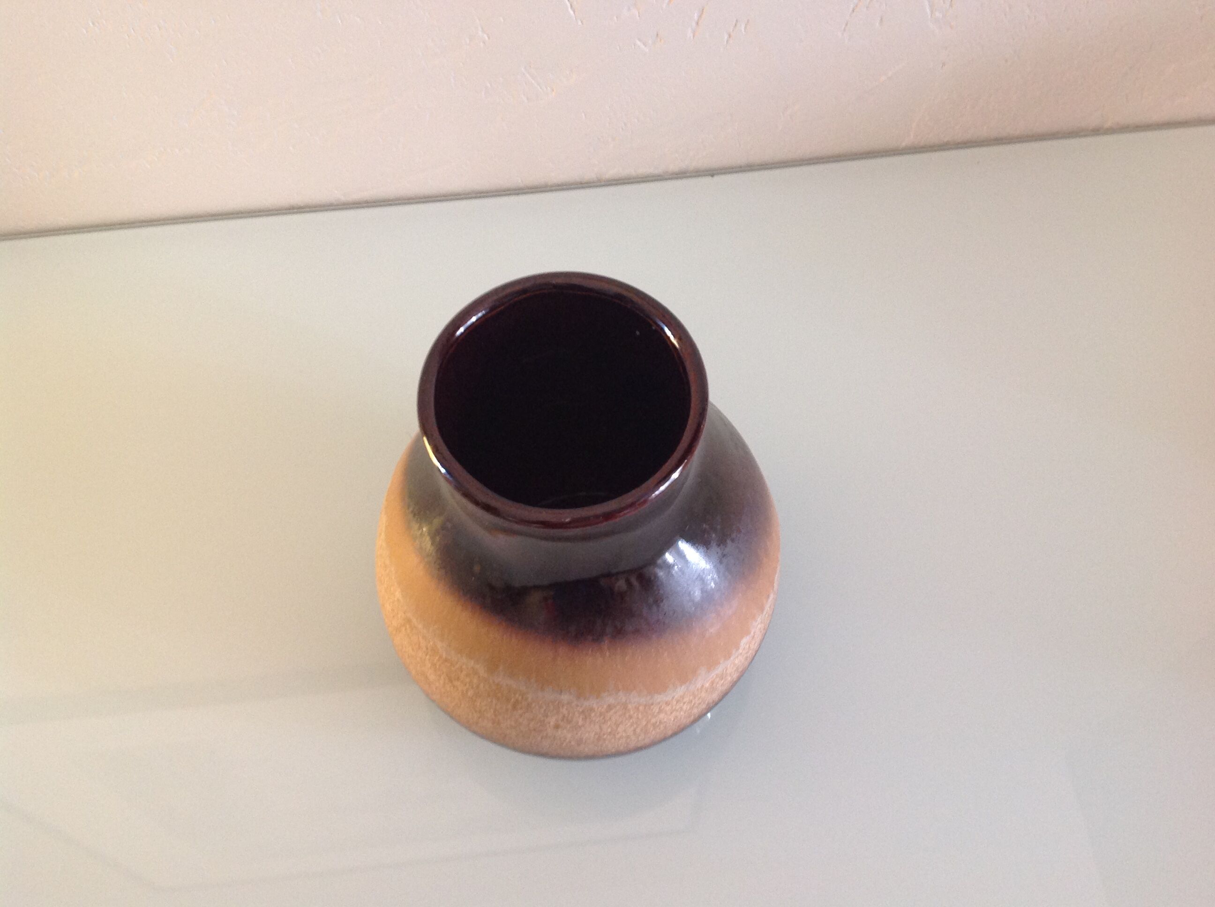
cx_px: 608
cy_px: 454
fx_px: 1227
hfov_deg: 52.7
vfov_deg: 40.6
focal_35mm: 35
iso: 160
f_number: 2.4
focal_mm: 4.28
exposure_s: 1/15
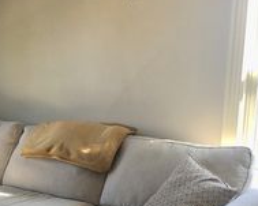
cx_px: 48
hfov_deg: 24.9
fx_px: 572
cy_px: 153
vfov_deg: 20.3
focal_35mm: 75
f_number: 2.2
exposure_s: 1/60
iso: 25
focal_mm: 4.15
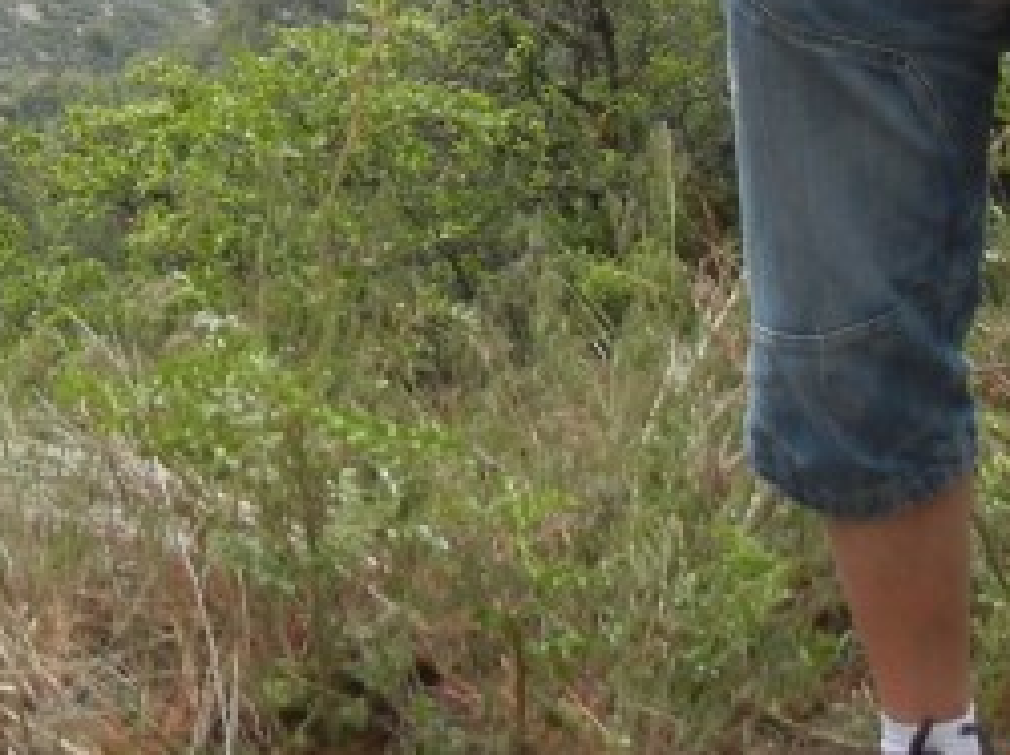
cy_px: -432
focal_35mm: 123
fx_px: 3585
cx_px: 222
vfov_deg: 11.5
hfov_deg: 15.9
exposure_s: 1/462
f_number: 3.5
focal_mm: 5.4
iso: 160
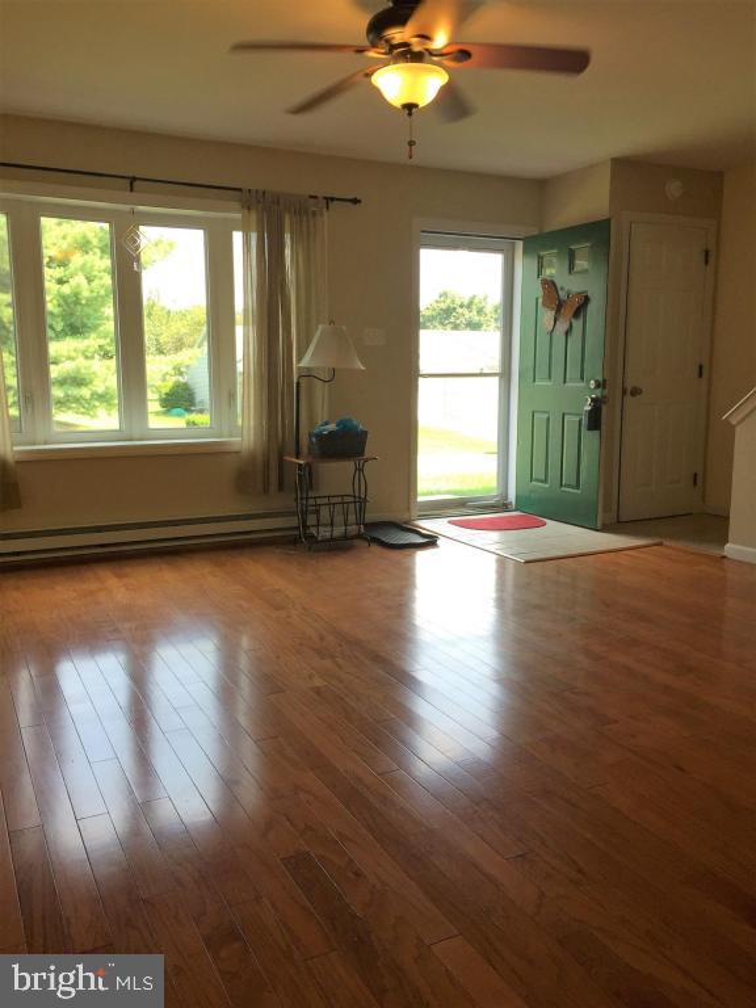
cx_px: 378
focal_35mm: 29
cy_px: 504
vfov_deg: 61.7
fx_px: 844
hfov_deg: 48.2
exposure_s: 1/120
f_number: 2.2
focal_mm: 4.15
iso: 32
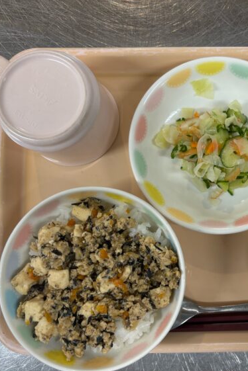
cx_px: 214
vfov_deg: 51.9
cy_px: 189
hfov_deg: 34.3
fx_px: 382
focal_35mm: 37
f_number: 1.6
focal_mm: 5.96
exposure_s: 1/60
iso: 64
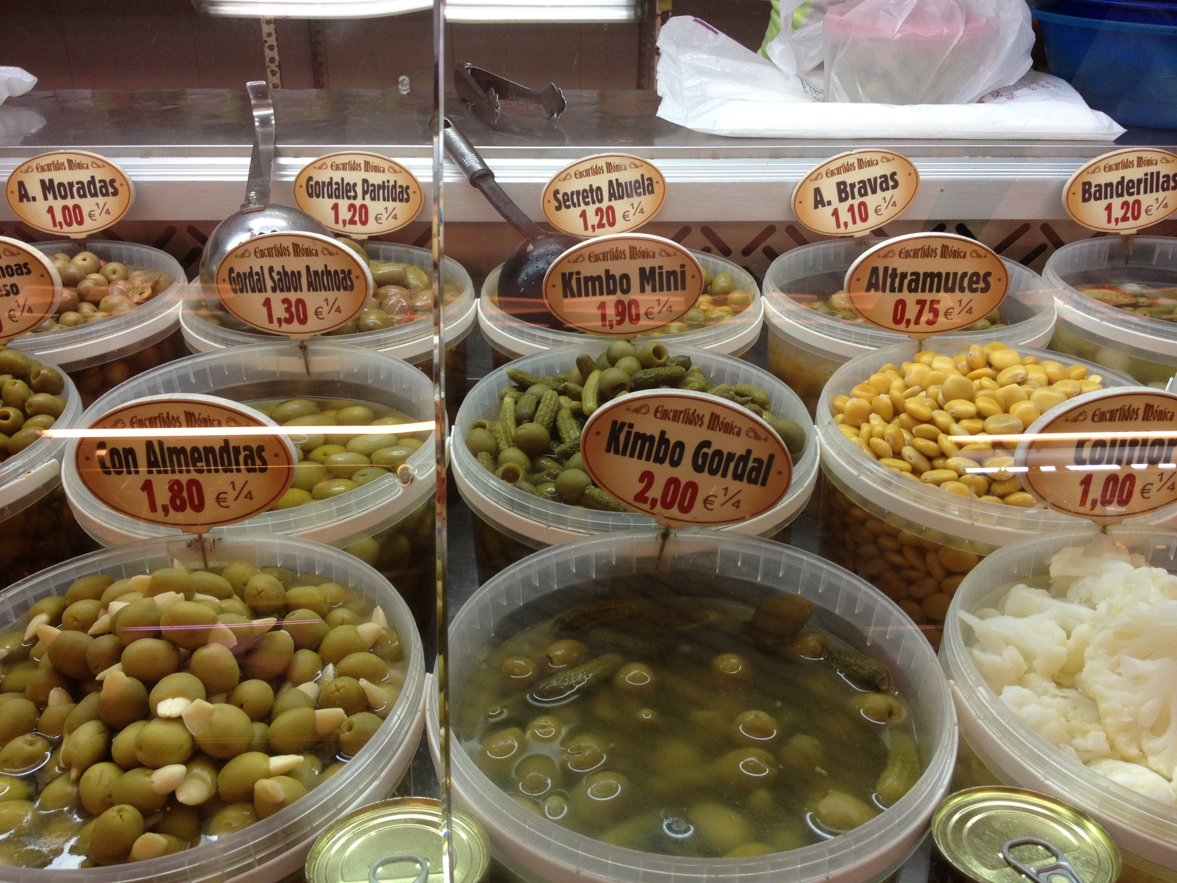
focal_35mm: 35
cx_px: 588
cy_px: 442
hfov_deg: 52.6
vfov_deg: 40.7
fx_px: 1190
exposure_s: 1/50
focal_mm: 4.28
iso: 80
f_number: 2.4
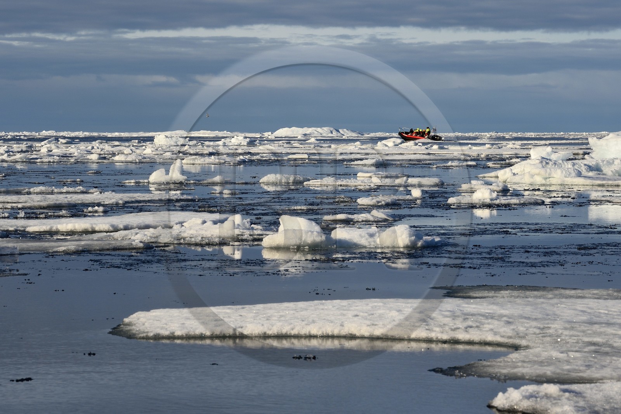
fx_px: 2328
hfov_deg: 15.2
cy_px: 207
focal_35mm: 135
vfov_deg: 10.2
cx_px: 310
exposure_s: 1/400
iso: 400
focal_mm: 135
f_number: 16
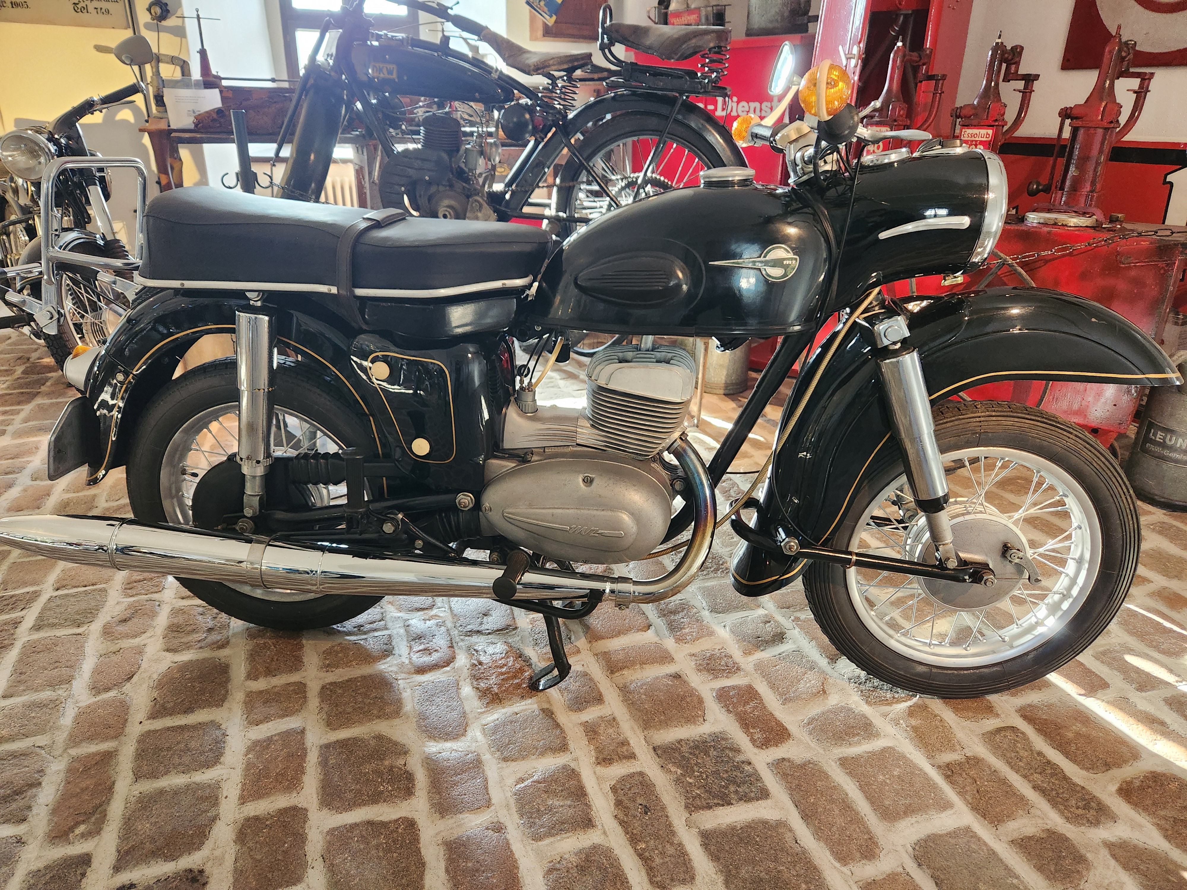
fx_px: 789
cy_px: 445
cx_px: 594
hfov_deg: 73.9
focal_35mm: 23
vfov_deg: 58.9
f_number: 1.8
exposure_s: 1/120
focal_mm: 5.4
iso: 640
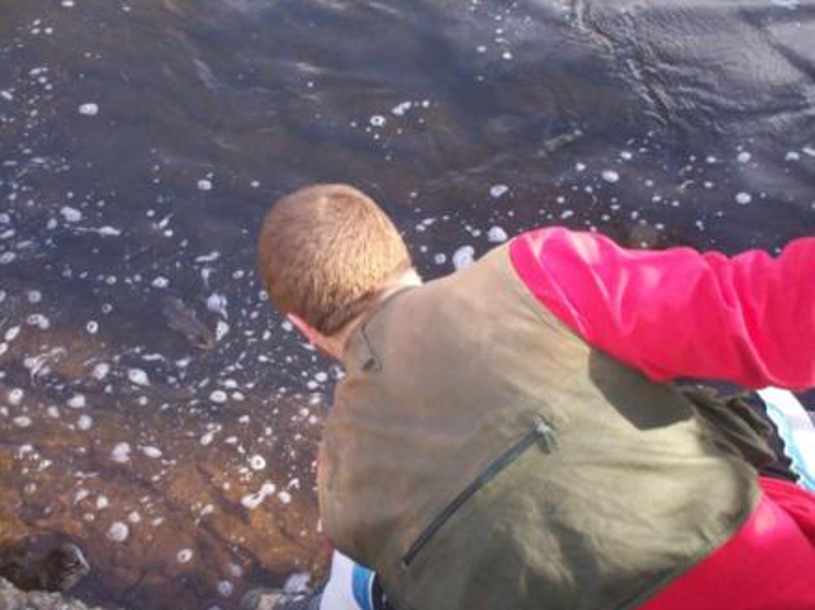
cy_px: 288
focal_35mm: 41
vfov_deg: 35.1
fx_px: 965
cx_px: 358
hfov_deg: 45.7
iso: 140
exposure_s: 1/60
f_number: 4.5
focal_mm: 6
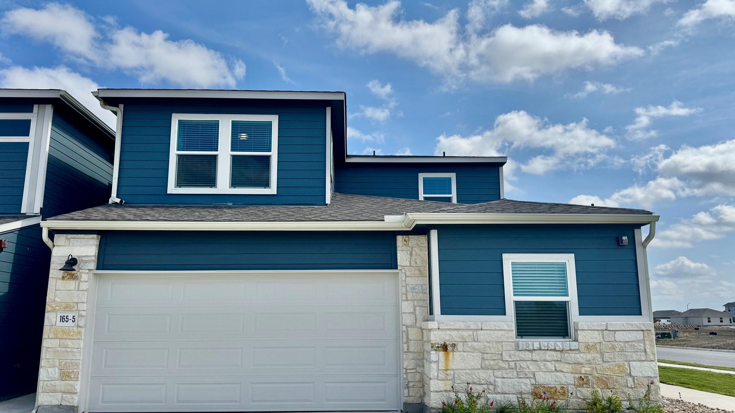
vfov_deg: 42.9
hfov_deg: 69.8
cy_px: 217
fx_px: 526
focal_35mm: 27
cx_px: 358
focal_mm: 6.76
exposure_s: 1/7092
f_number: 1.78
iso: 80
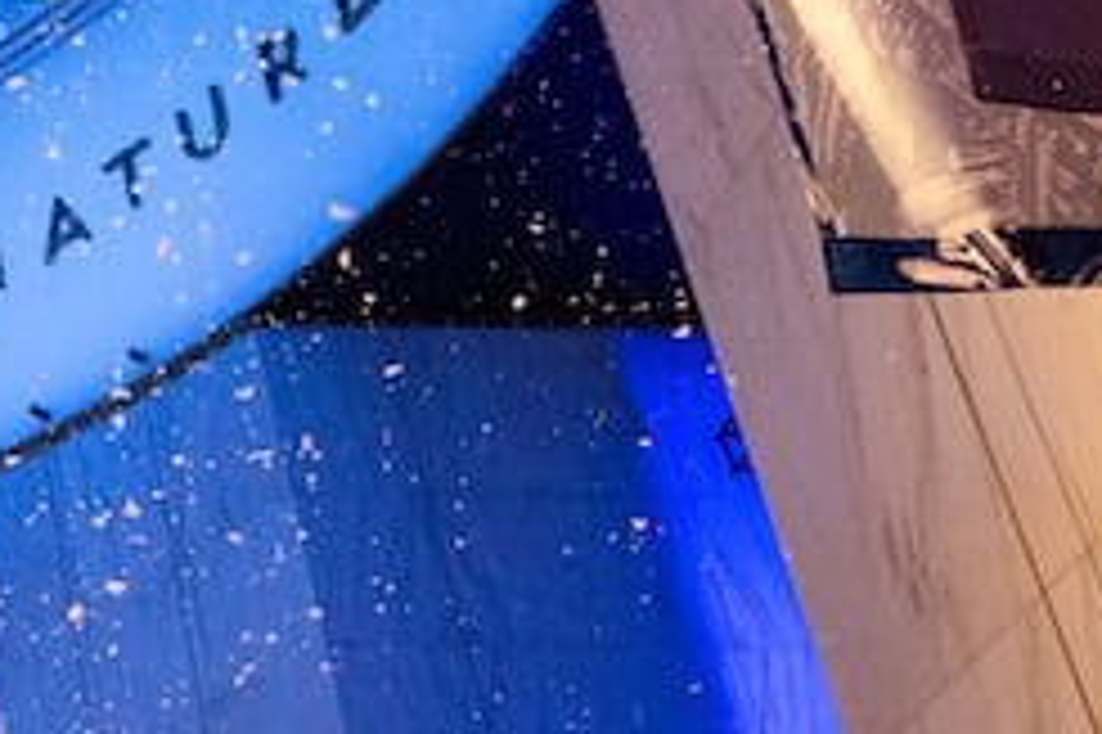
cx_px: -931
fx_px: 2908
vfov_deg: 14.4
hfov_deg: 17.2
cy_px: 320
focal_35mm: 95
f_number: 4
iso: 1000
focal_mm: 15.5
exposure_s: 1/100
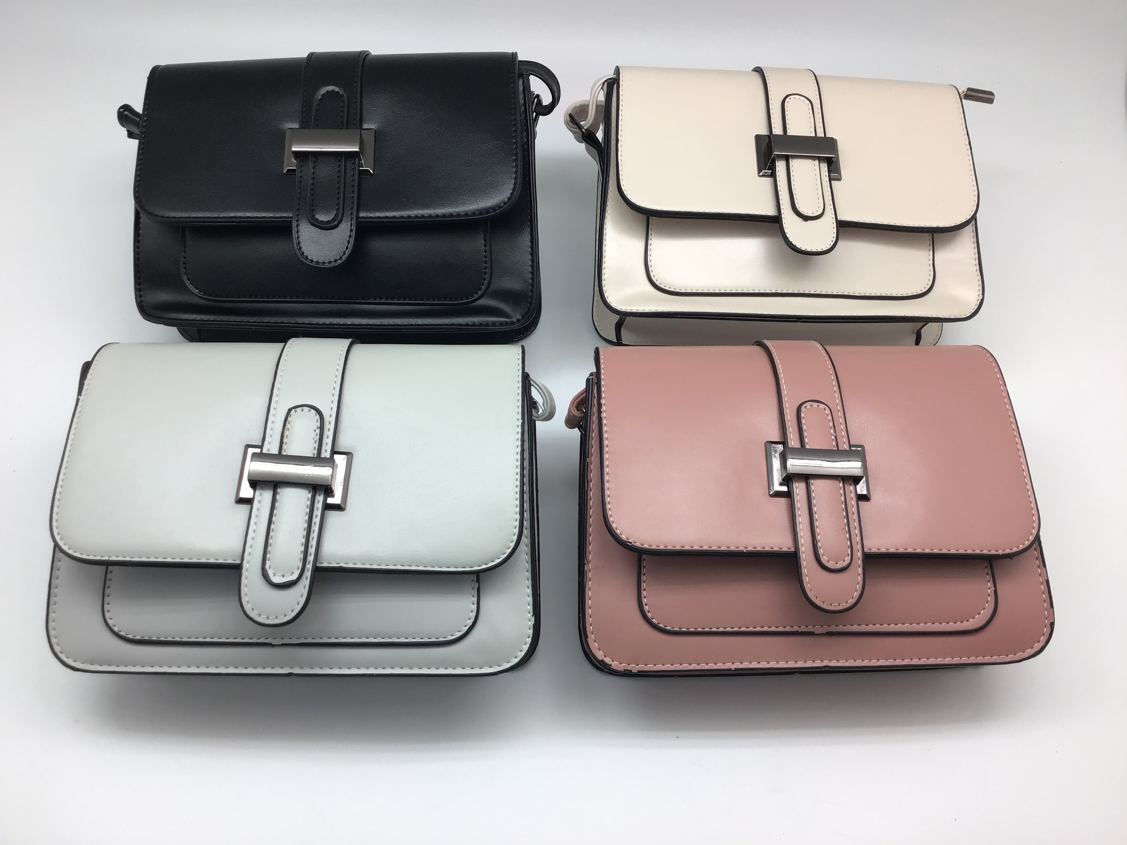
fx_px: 1009
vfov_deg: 45.4
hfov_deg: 58.4
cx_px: 564
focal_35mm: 31
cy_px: 422
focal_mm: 3.3
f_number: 2.4
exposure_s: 1/100
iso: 40
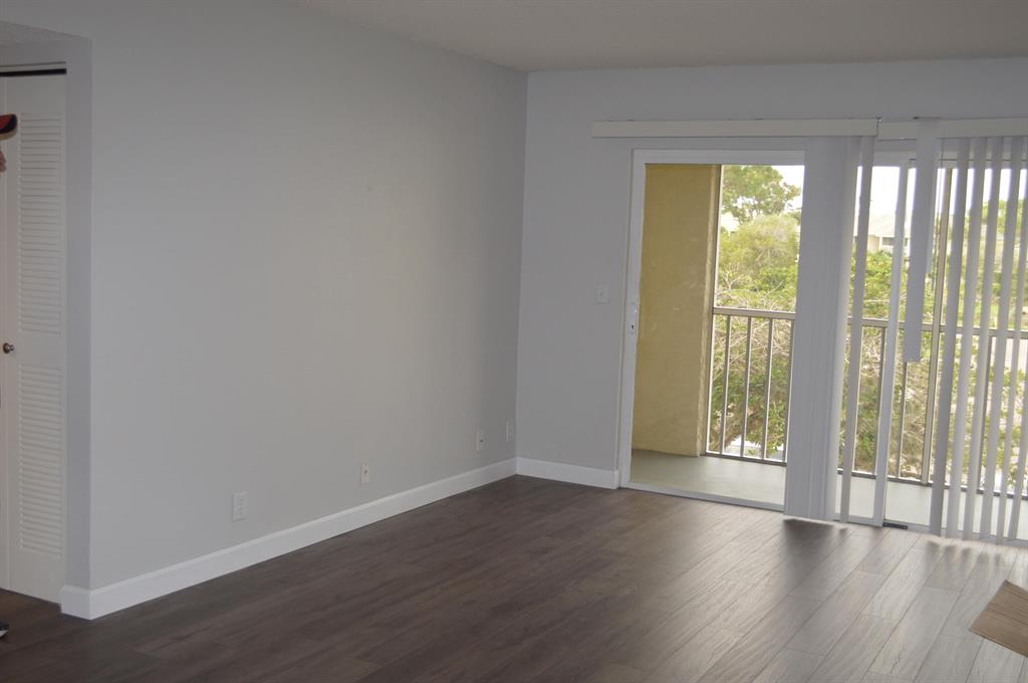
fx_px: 1112
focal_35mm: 39
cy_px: 342
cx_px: 514
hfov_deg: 49.6
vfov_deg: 34.1
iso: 400
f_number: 4.5
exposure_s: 1/80
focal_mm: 26
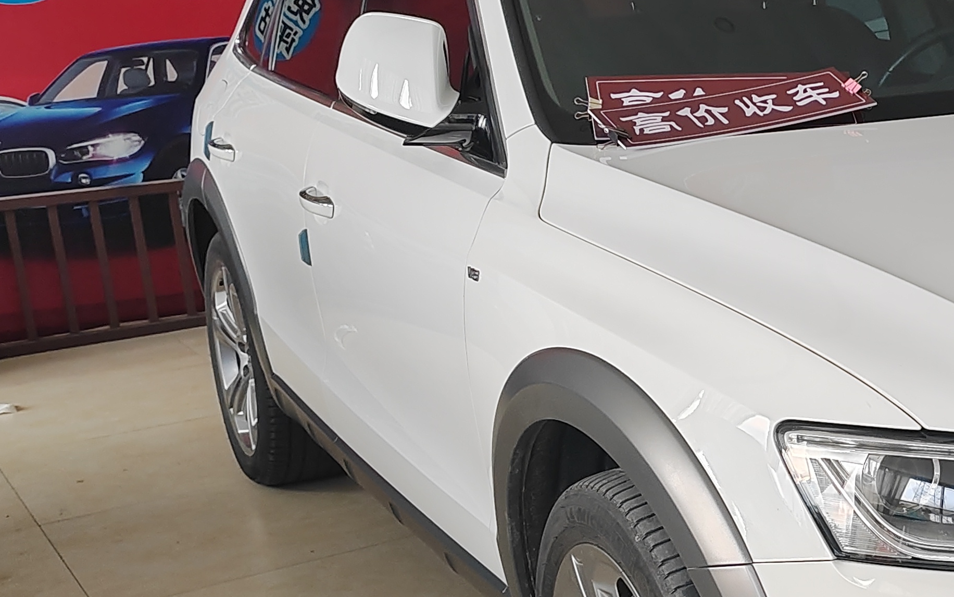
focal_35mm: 64
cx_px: 1021
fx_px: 1664
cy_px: 370
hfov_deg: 29.2
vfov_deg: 20.3
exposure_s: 1/100
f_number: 1.9
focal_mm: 5.52
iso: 100
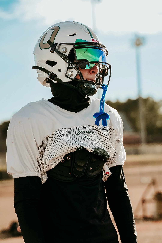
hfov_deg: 8.3
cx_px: 81
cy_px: 122
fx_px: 1112
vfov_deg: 12.4
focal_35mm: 165
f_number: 6.3
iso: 3200
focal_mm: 165
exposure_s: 1/5000
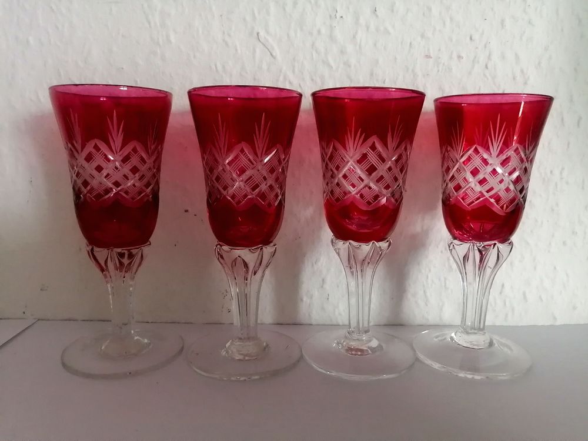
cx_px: 294
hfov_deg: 65.3
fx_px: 459
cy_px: 220
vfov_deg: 51.4
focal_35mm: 27
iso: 160
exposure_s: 1/33.3
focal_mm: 3.62
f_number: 1.8
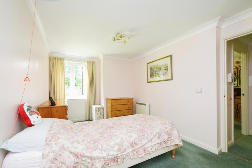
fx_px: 105
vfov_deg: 77.3
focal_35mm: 15
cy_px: 84
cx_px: 126
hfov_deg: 100.4
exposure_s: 1/4
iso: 640
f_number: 11
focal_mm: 15
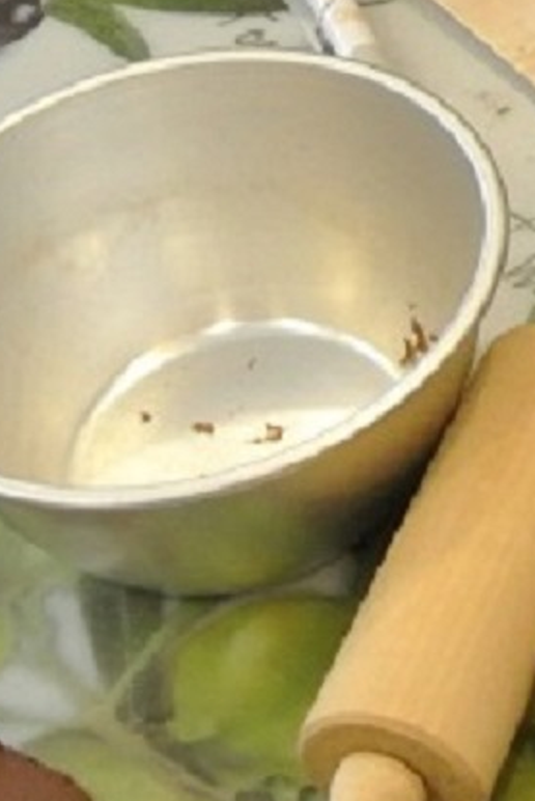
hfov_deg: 10.0
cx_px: 1129
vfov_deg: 16.1
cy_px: 155
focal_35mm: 126
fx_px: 2806
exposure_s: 1/30
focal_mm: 11.4
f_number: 3.5
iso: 1100
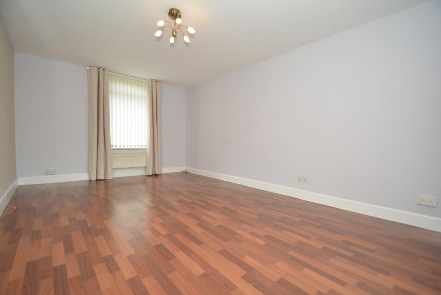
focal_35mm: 15
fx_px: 184
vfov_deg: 77.4
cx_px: 220
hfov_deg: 100.4
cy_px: 148
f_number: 4
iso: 320
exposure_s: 1/60
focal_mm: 10
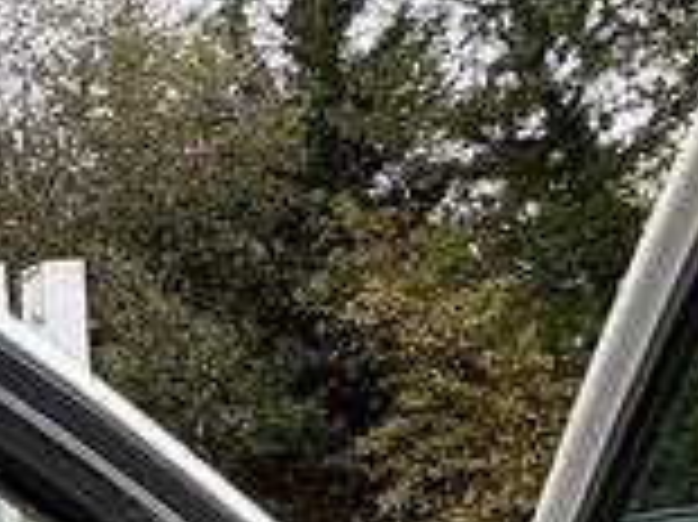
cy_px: 1148
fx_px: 1632
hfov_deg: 22.0
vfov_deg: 14.1
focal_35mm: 81
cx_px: -176
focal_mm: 2.22
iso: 64
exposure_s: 1/230
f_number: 2.2
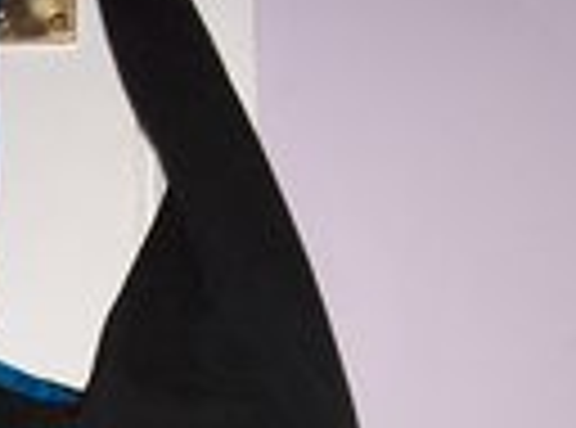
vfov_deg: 12.5
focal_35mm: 115
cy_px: 507
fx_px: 1906
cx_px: 122
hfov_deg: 17.1
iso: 80
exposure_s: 1/60
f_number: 2.8
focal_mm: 6.3
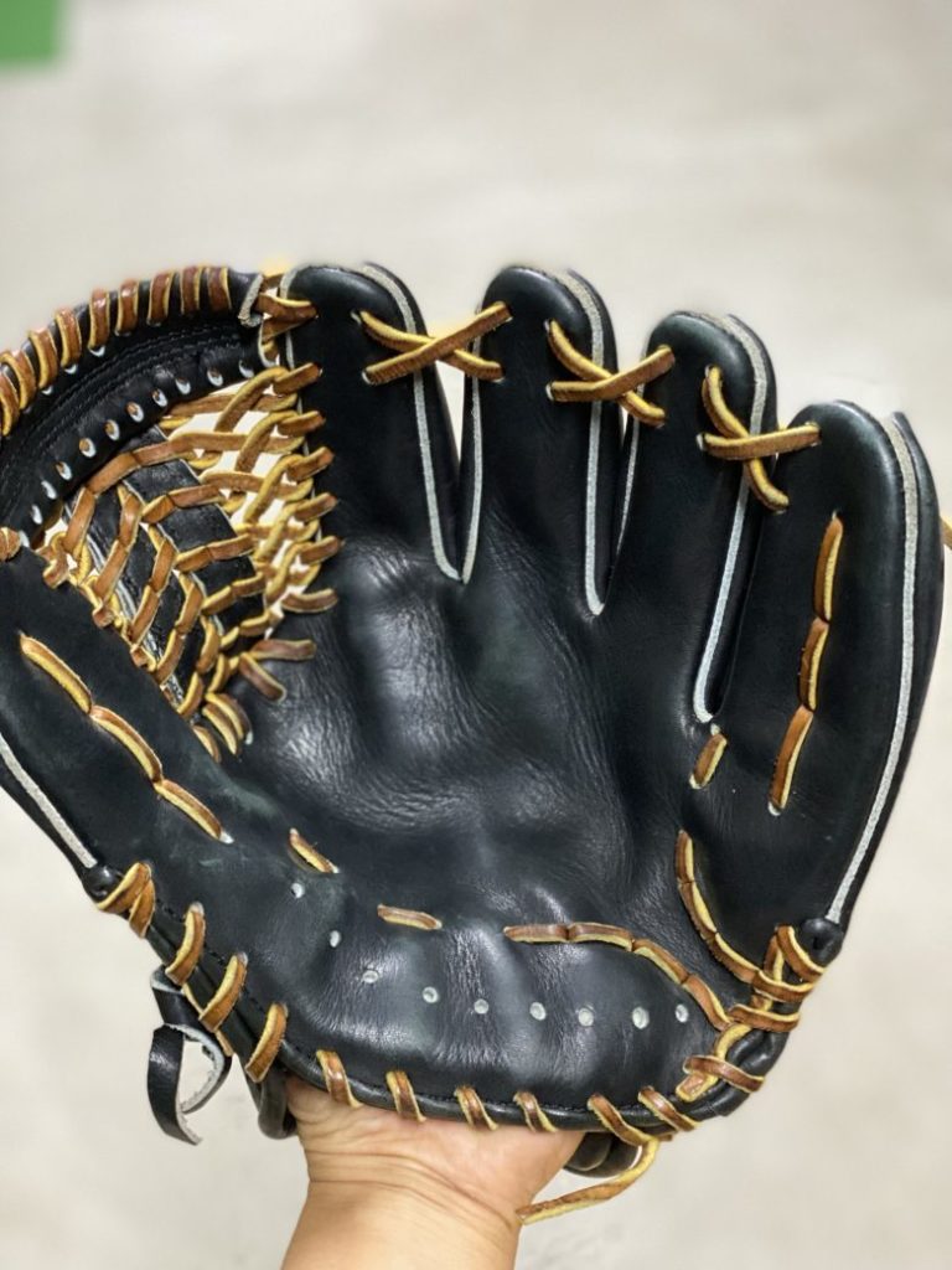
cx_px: 476
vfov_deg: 36.8
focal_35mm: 52
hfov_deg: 28.0
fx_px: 1907
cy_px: 635
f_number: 2
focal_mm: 6
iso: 400
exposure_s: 1/40
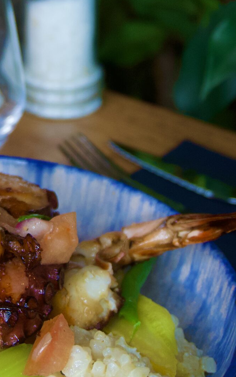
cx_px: -62
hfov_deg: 13.3
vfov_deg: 21.6
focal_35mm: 95
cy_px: 82
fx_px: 978
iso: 800
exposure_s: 1/160
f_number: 4.5
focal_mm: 26
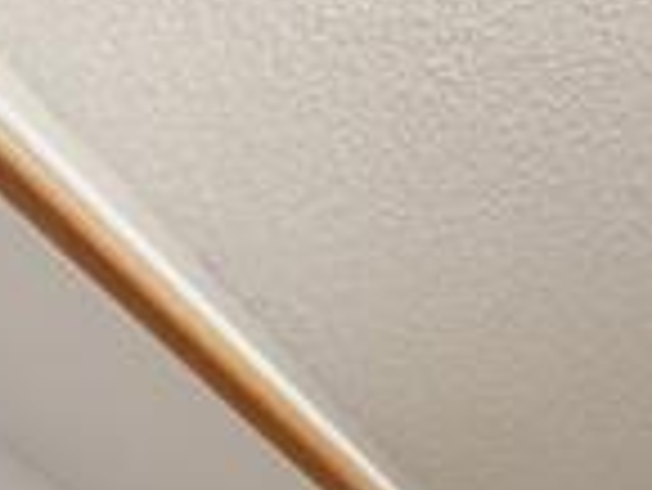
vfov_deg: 11.3
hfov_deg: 19.8
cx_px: -63
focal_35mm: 95
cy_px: 1358
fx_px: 1791
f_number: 9
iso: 100
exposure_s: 2.5
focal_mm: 14
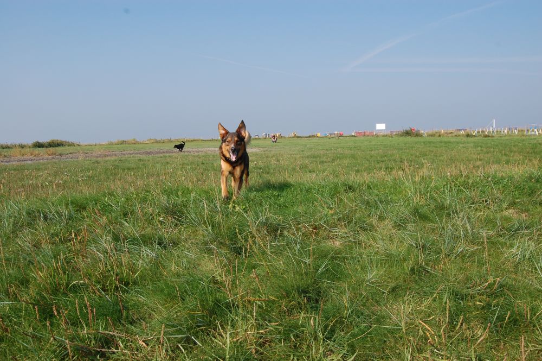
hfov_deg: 67.4
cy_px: 180
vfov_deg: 47.9
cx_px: 271
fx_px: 406
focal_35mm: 27
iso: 200
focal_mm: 18
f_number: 8
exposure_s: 1/250
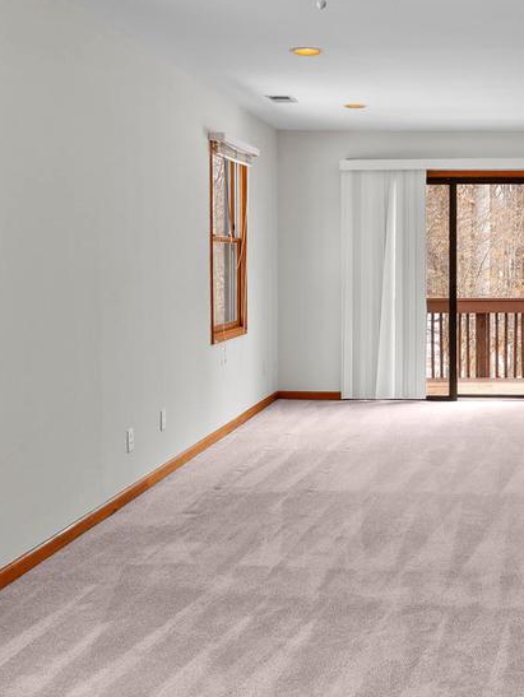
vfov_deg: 43.6
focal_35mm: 43
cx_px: 462
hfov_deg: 32.2
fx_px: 867
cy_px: 279
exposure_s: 1/6
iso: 800
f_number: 9
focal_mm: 17
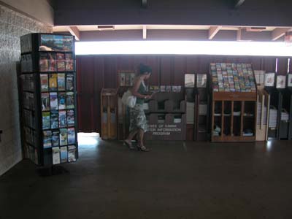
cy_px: 110
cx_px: 146
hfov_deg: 52.6
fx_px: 295
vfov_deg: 40.7
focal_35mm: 35
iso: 100
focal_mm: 8.9
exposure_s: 1/23.7
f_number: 2.8
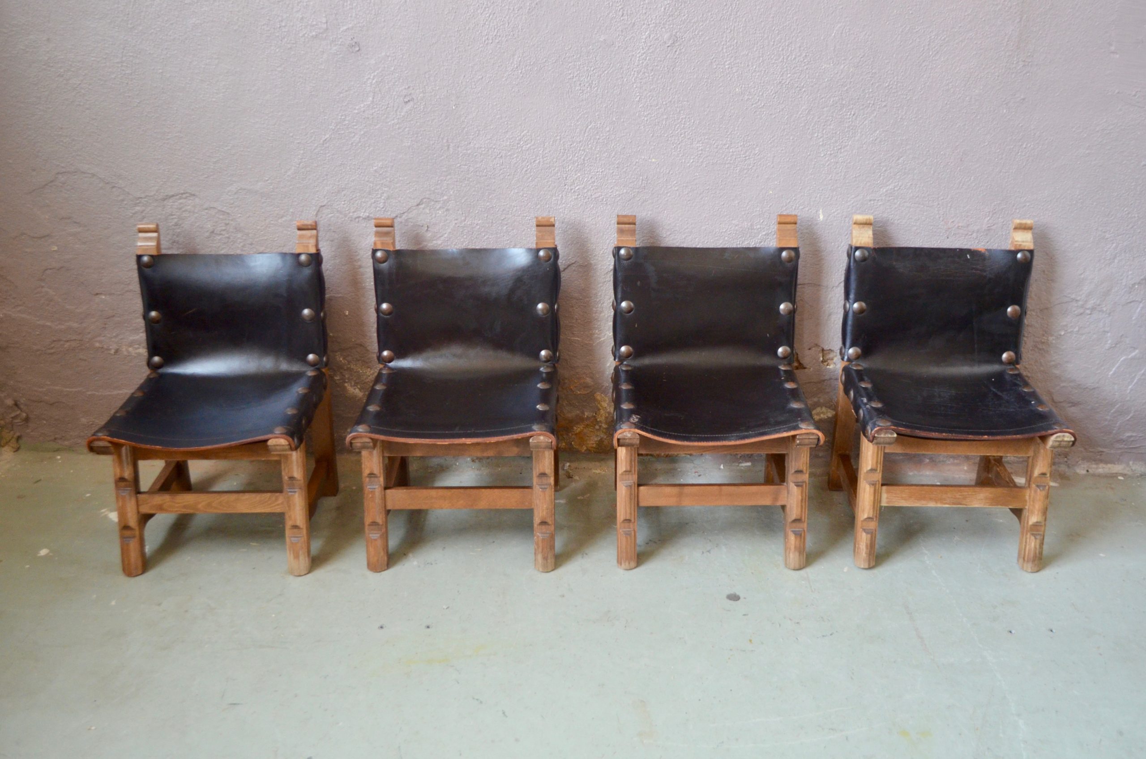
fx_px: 1144
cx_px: 573
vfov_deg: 36.7
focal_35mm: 36
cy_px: 380
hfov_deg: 53.2
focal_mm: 24
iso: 1250
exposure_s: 1/40
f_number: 4
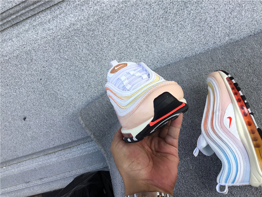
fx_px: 235
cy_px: 98
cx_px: 131
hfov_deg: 58.4
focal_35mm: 31
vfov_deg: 45.4
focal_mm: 3.3
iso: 25
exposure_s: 1/375
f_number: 2.4
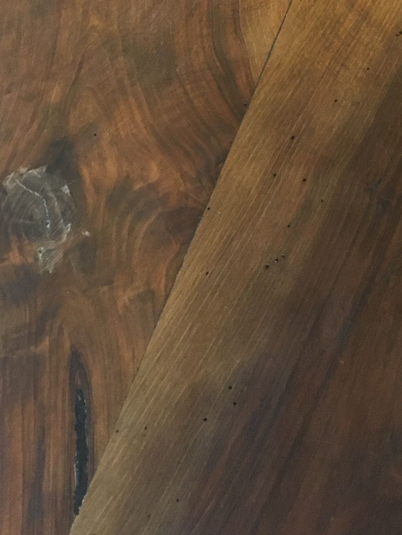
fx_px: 1084
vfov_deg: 26.8
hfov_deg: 20.6
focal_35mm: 70
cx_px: 360
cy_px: 47
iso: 200
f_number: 2.2
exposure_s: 1/17
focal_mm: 4.15
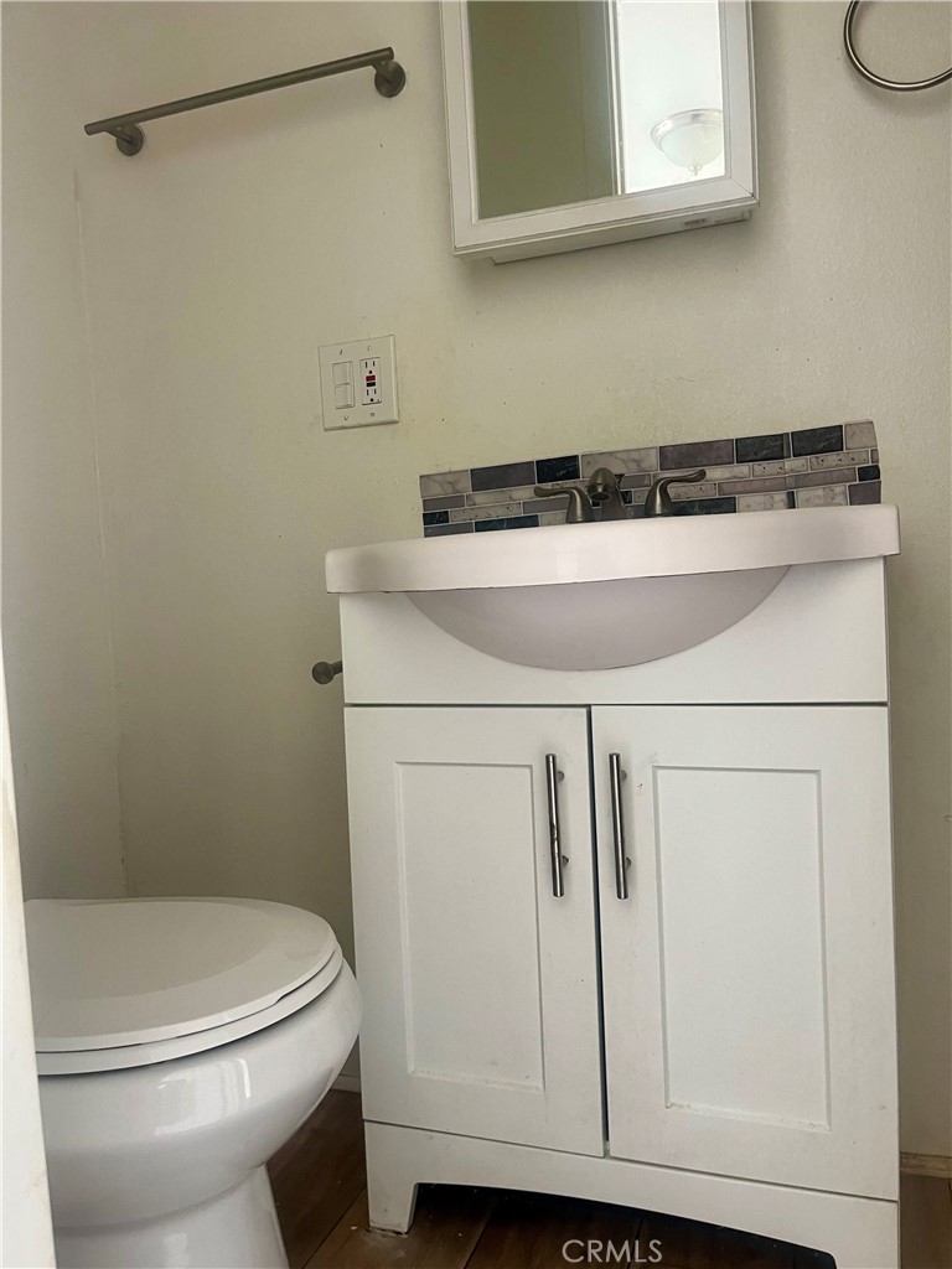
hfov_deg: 53.1
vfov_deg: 67.3
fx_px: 953
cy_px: 634
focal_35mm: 26
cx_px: 476
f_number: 1.6
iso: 100
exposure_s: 1/60
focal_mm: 5.1
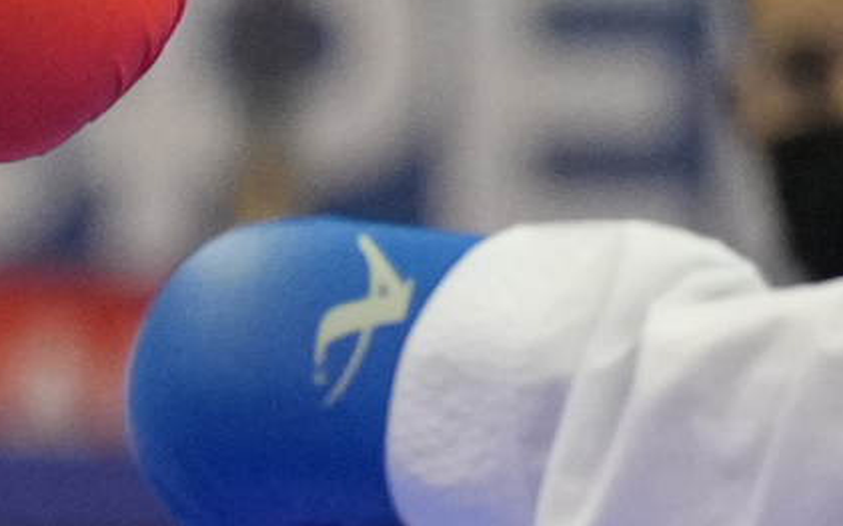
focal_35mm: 1096
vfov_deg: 1.2
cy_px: 258
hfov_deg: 1.9
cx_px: -1332
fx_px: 25177
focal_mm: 121
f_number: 2.8
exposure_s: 1/1000
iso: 3200
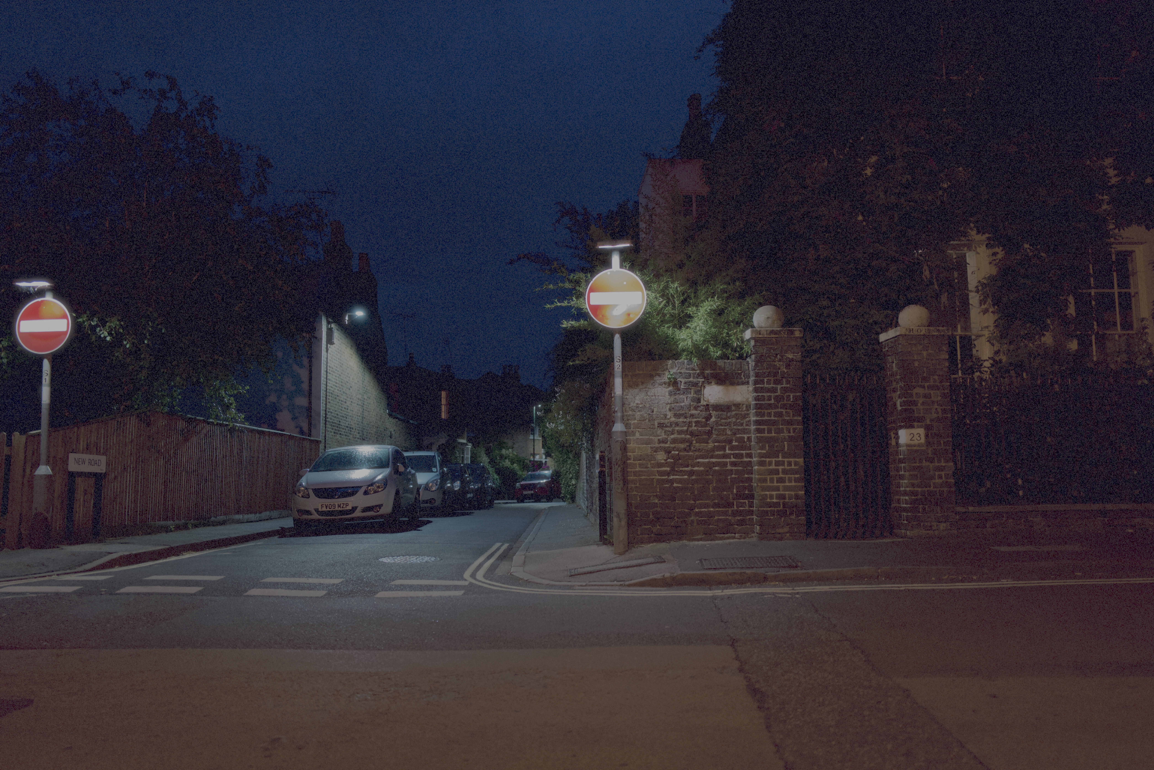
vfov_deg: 46.4
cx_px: 577
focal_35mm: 28
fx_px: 898
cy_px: 385
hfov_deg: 65.5
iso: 3200
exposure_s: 1/50
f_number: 1.7
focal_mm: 28
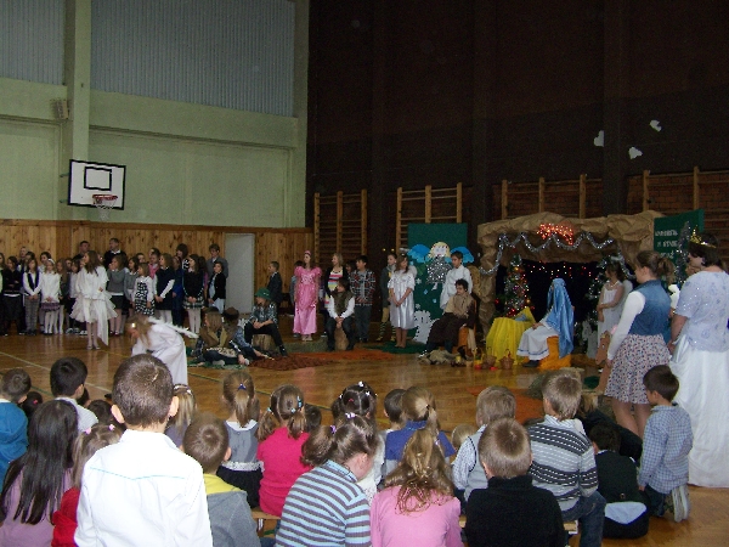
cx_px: 364
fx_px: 800
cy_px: 274
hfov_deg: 49.0
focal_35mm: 38
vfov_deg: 37.7
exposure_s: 1/60
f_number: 2.8
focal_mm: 6.3
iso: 160
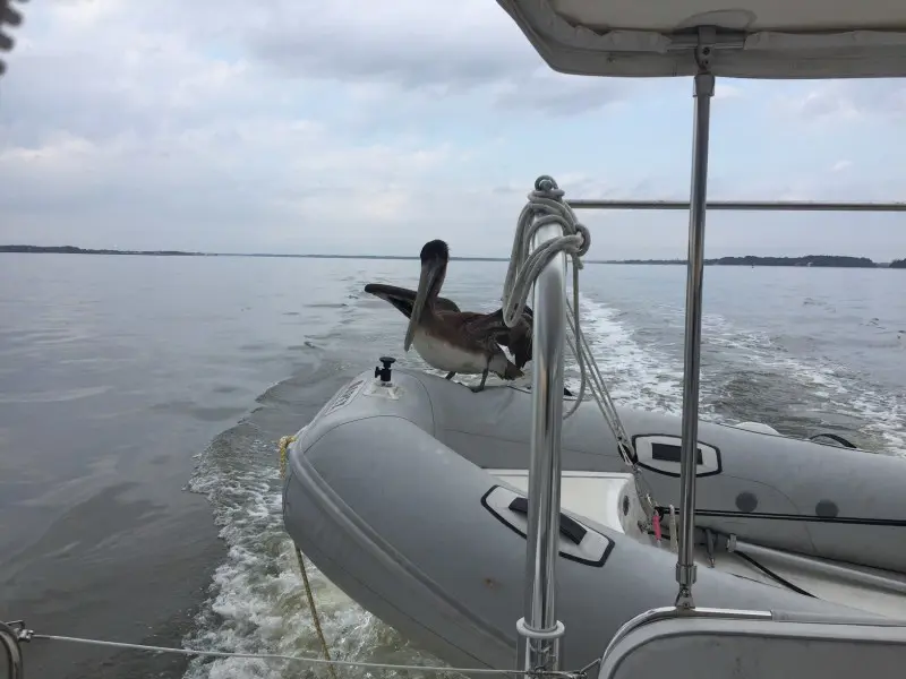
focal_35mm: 29
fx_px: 759
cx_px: 453
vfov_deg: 48.2
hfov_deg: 61.7
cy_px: 340
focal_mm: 4.15
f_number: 2.2
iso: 32
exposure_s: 1/1412
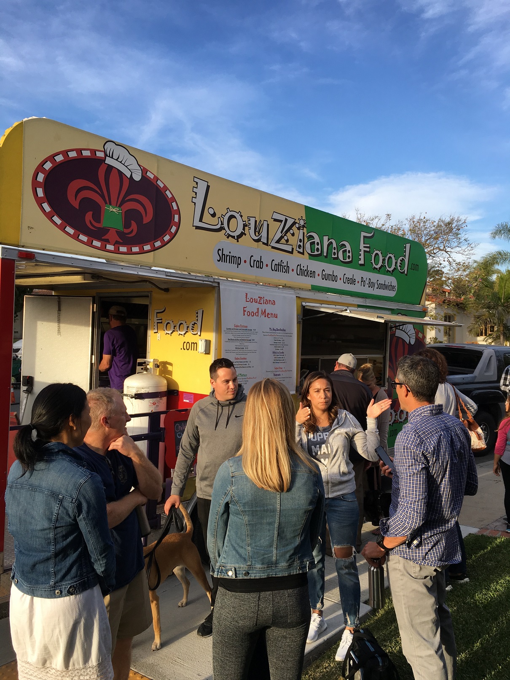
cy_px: 340
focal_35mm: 29
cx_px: 255
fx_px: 570
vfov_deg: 61.7
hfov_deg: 48.2
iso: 25
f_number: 2.2
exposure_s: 1/466
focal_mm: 4.15
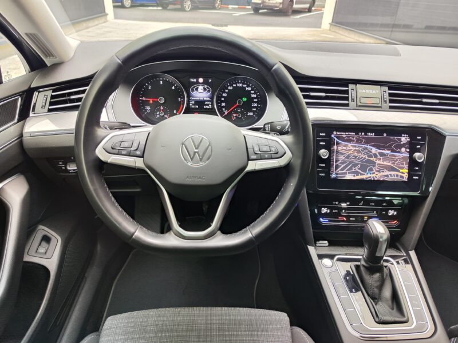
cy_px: 172
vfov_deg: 58.9
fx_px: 304
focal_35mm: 23
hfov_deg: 73.9
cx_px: 229
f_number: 1.69
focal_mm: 7.01
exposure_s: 1/98.6
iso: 334
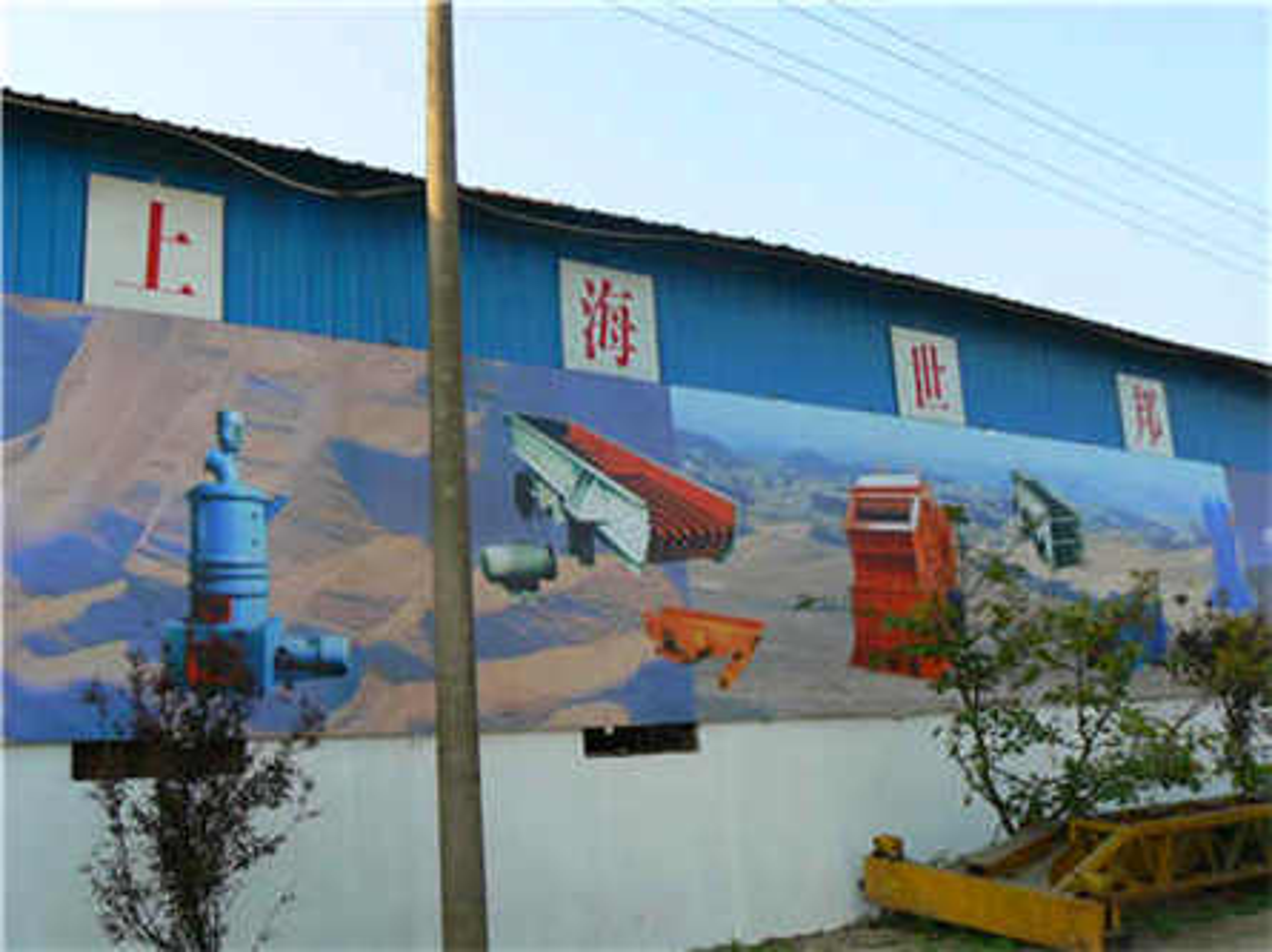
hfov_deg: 51.4
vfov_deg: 39.6
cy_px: 476
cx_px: 636
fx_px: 1322
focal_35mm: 36
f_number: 5.6
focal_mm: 6
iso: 80
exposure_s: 1/320
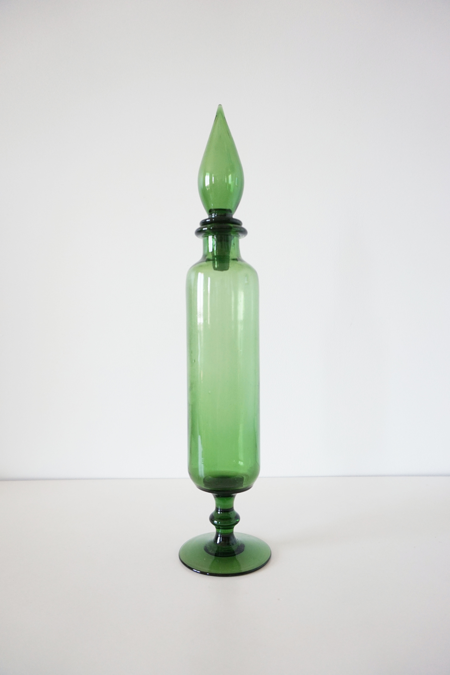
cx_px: 225
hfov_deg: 53.1
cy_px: 338
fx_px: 450
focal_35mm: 24
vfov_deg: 73.8
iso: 500
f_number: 4
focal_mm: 16
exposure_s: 1/160
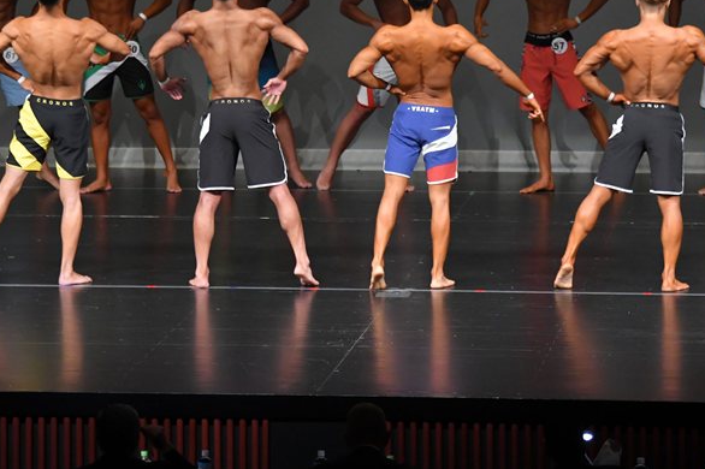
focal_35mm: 267
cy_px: 160
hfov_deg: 7.7
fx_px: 5226
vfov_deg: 5.1
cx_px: 351
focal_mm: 135
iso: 4000
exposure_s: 1/400
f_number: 5.6
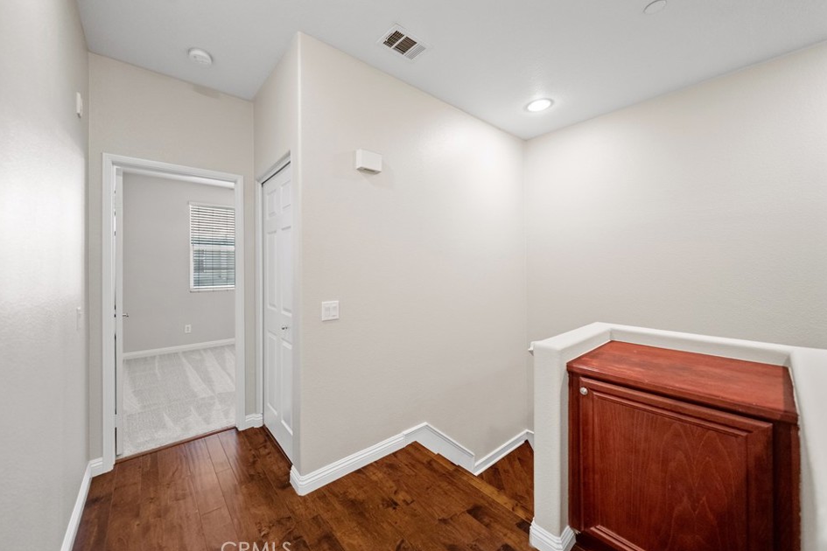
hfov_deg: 108.2
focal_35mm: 13
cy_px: 264
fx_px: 299
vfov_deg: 85.4
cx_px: 389
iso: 2000
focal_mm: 12
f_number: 2.8
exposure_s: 1/50
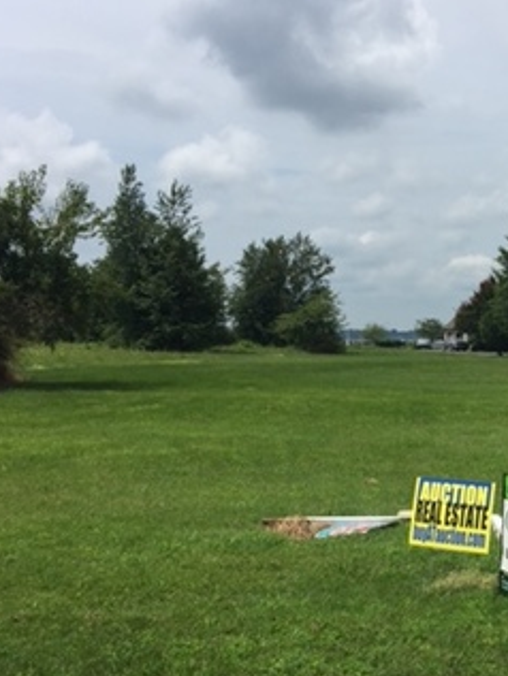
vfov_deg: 36.0
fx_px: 1036
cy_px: 412
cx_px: 434
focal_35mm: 53
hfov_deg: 26.8
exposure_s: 1/3049
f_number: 2.2
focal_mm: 4.15
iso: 32
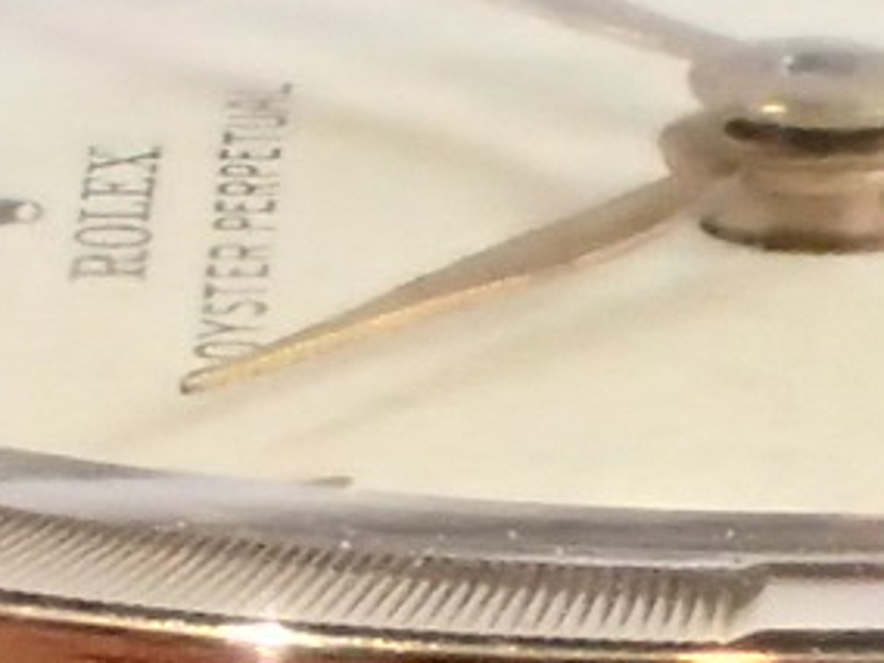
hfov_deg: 4.0
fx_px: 12794
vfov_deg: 3.0
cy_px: 364
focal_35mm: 501
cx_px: 778
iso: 1250
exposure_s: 1/80
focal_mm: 13.47
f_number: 5.6
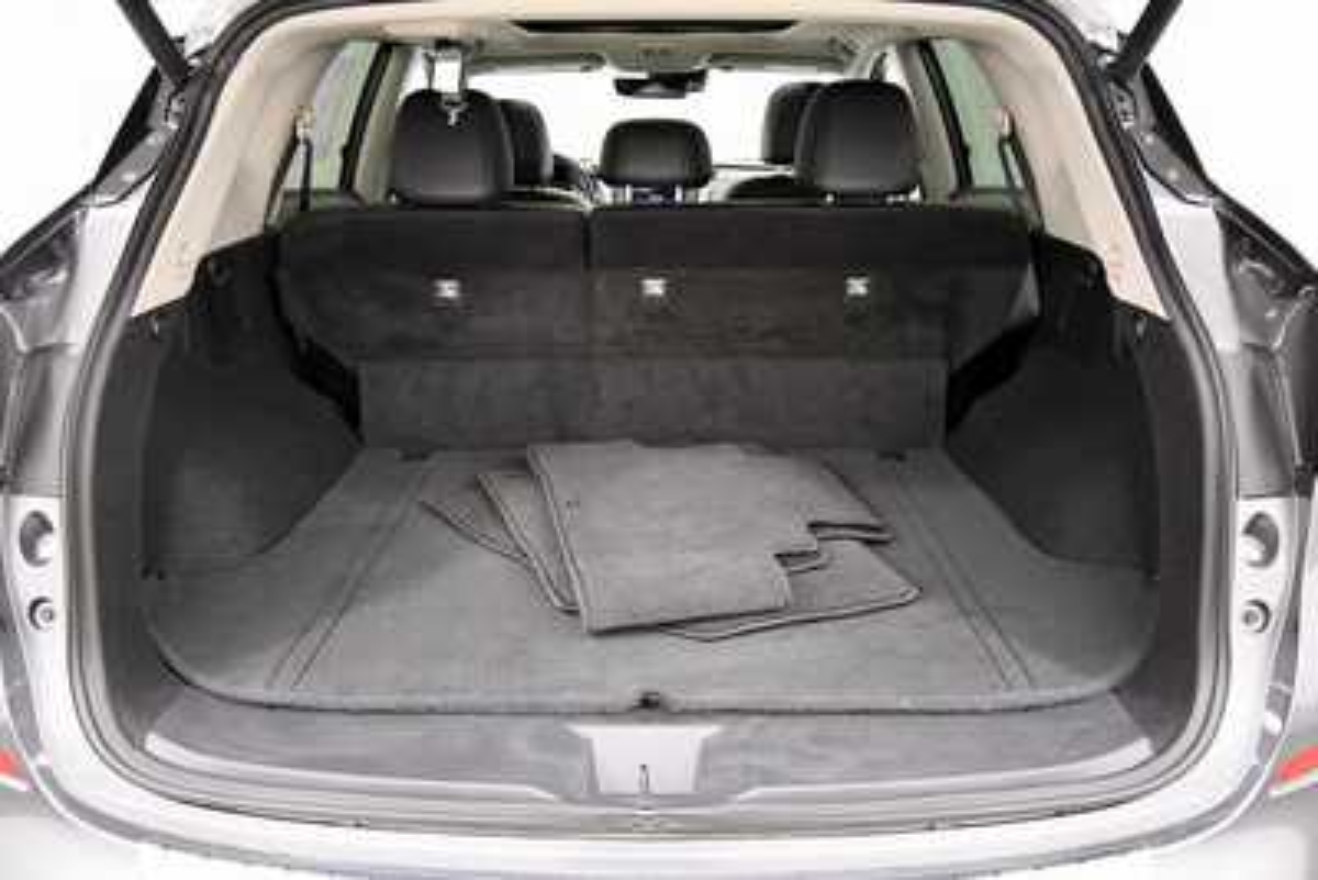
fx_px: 1099
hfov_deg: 61.9
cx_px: 659
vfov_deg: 43.6
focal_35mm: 30
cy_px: 440
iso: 4000
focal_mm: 20
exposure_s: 1/60
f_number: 5.6
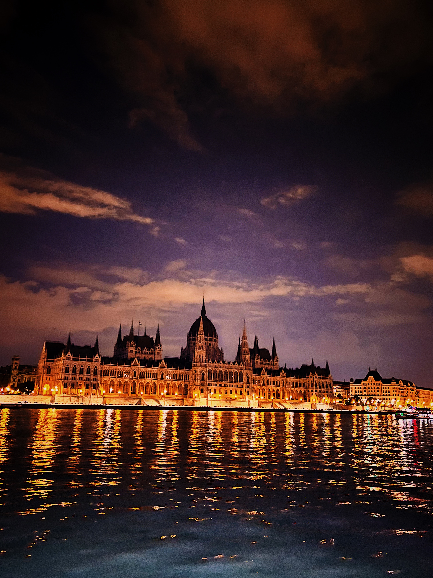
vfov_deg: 67.3
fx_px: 434
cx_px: 216
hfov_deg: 53.1
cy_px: 289
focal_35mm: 26
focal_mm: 5.7
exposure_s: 1/5
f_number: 1.5
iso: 1000
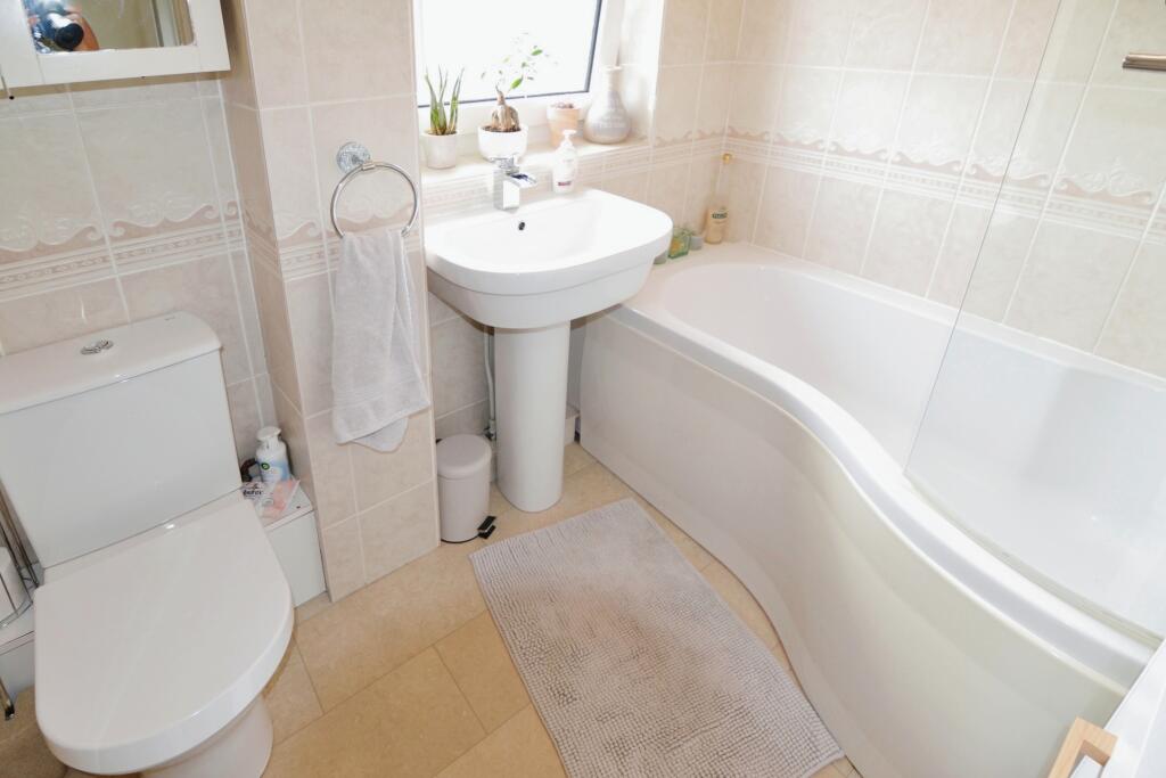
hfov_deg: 95.0
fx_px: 534
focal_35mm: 16
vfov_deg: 72.1
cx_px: 583
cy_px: 389
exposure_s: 1/60
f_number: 4
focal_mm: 11
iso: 400
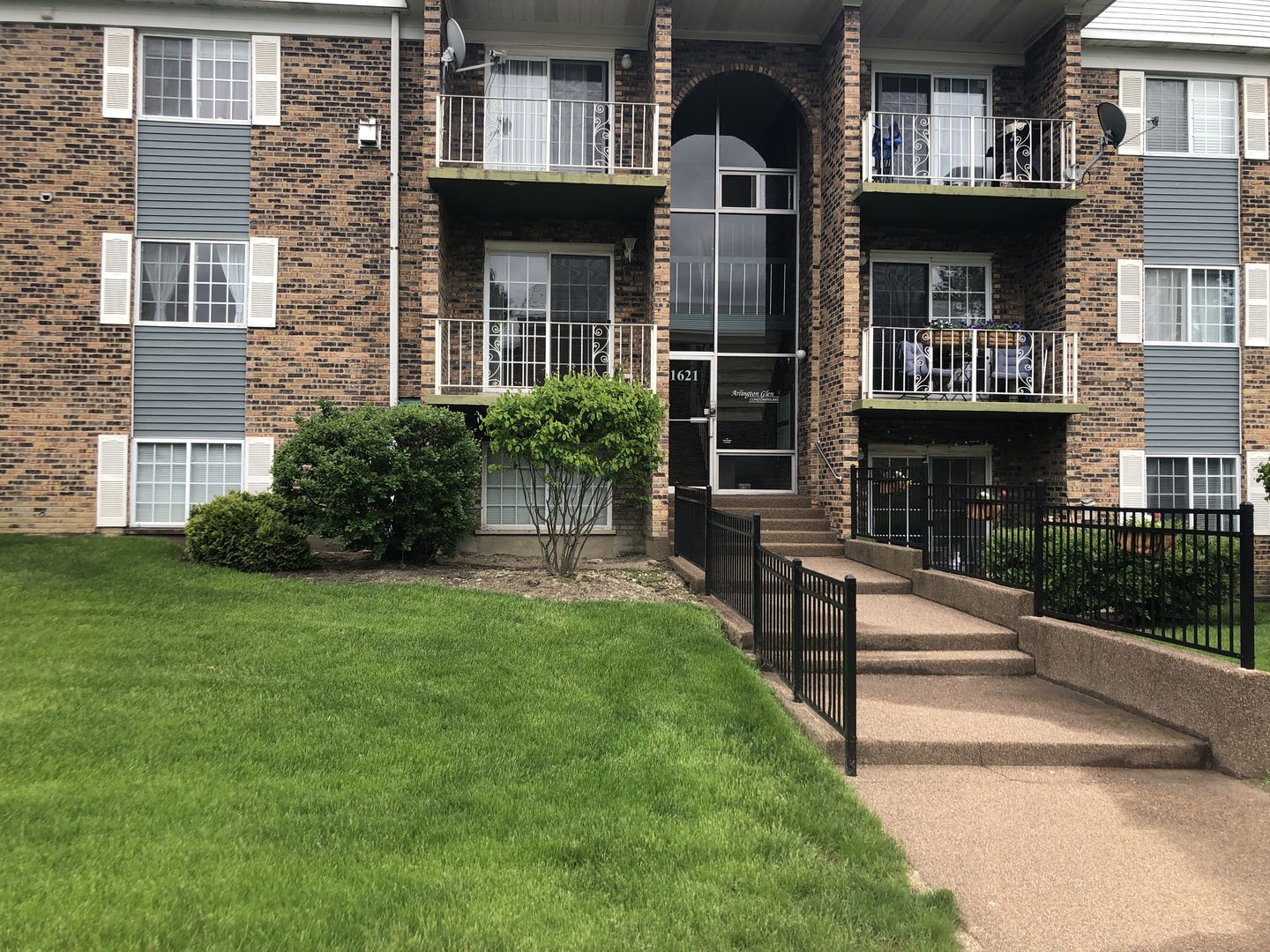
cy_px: 476
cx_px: 635
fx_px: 1027
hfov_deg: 63.4
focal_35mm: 28
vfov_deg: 49.7
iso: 20
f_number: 1.8
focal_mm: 3.99
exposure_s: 1/463
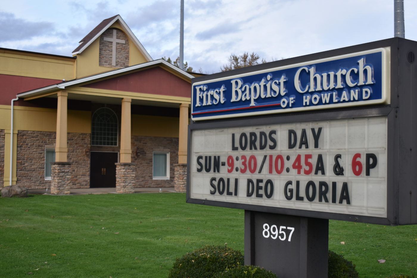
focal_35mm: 51
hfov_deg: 38.9
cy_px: 139
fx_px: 591
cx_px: 208
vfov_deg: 26.5
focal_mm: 34
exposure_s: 1/250
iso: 280
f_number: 5.6
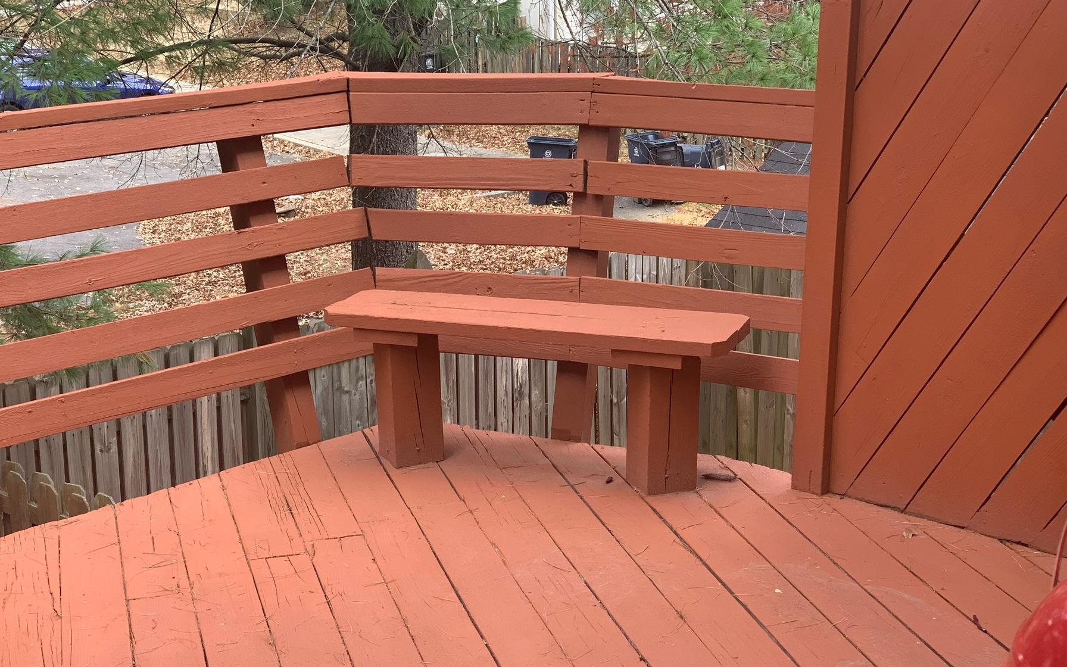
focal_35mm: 63
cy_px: 420
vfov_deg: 20.6
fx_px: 1832
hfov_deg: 32.5
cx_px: 500
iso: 40
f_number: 2.4
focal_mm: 6
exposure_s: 1/122
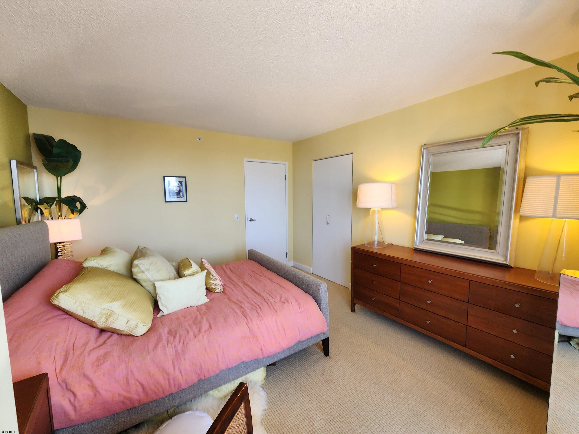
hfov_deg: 106.2
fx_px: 217
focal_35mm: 13
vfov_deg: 89.9
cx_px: 290
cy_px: 217
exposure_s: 1/60
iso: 64
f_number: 2.2
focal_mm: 2.2
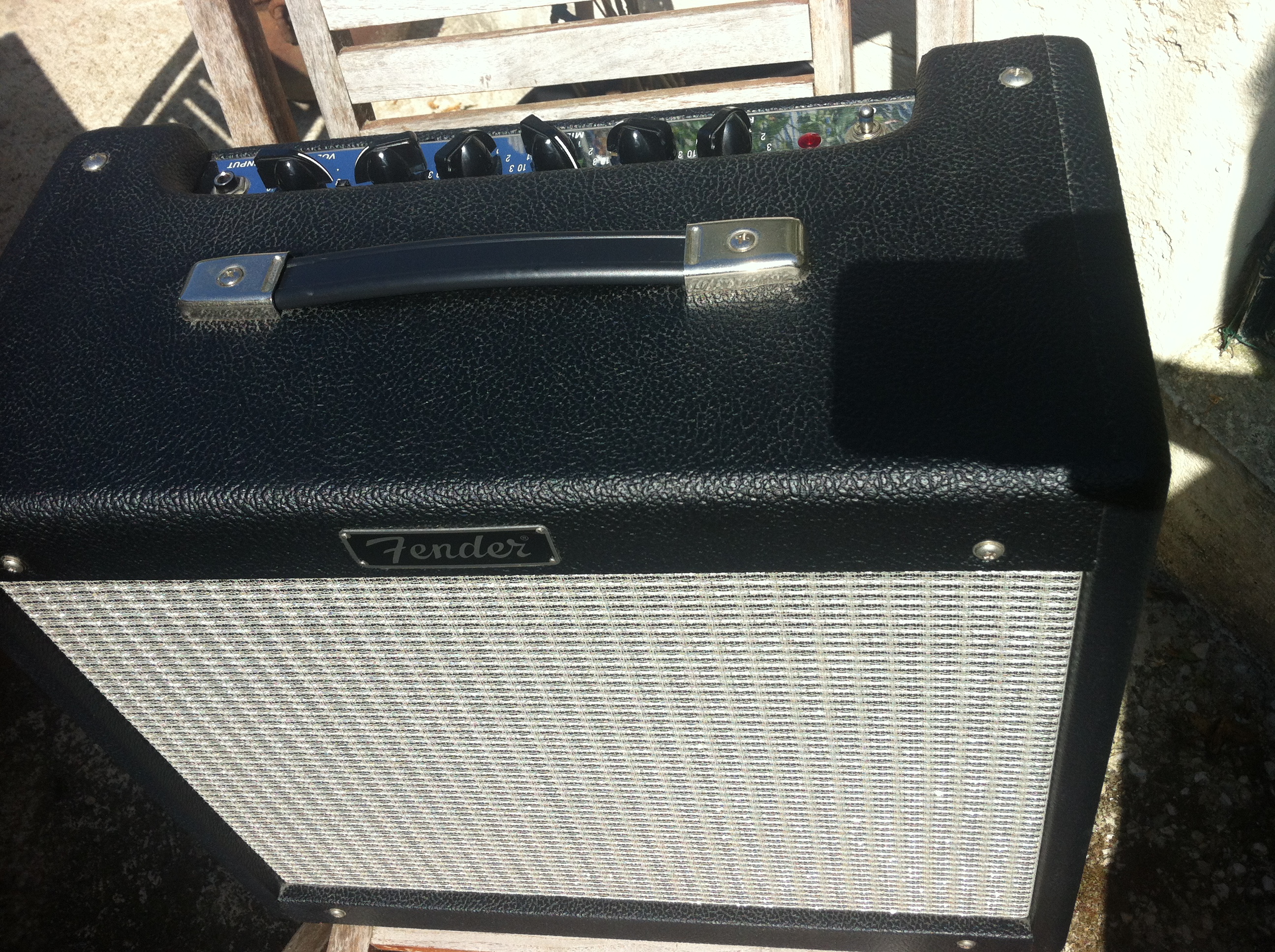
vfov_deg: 40.6
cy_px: 476
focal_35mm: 35
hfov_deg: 52.7
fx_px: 1287
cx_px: 638
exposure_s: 1/1099
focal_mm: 3.85
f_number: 2.8
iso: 80
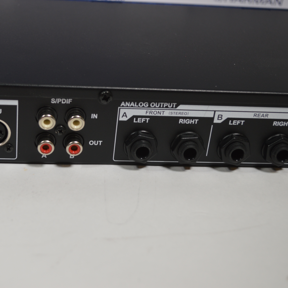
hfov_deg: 27.4
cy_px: 143
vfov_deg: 27.7
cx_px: 79
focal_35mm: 62
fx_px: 584
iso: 400
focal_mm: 32
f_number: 4.8
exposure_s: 1/80
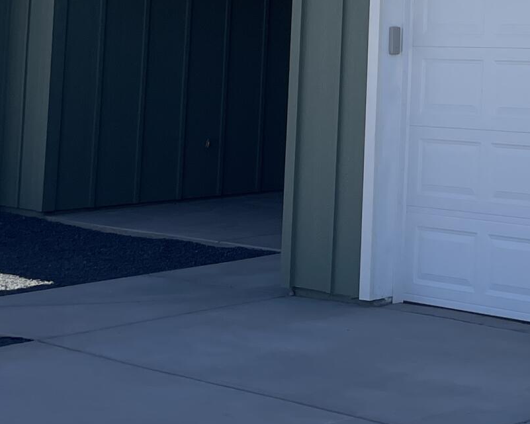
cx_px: 779
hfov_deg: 18.1
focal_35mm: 95
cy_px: -73
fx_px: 1490
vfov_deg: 15.6
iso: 32
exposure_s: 1/2681
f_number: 1.6
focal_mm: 4.2
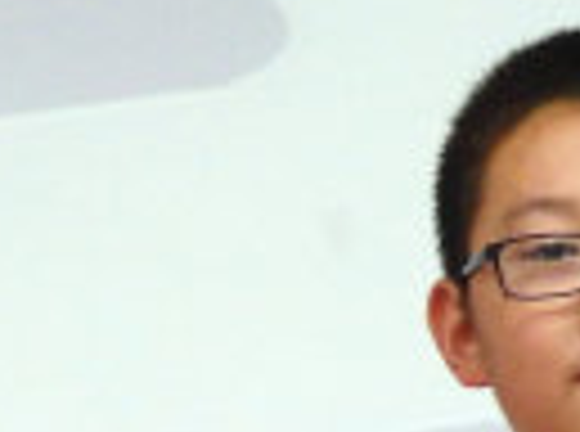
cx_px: 90
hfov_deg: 11.2
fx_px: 2957
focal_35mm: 177
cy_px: 803
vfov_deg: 8.0
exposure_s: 1/60
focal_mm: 6
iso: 250
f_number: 3.4
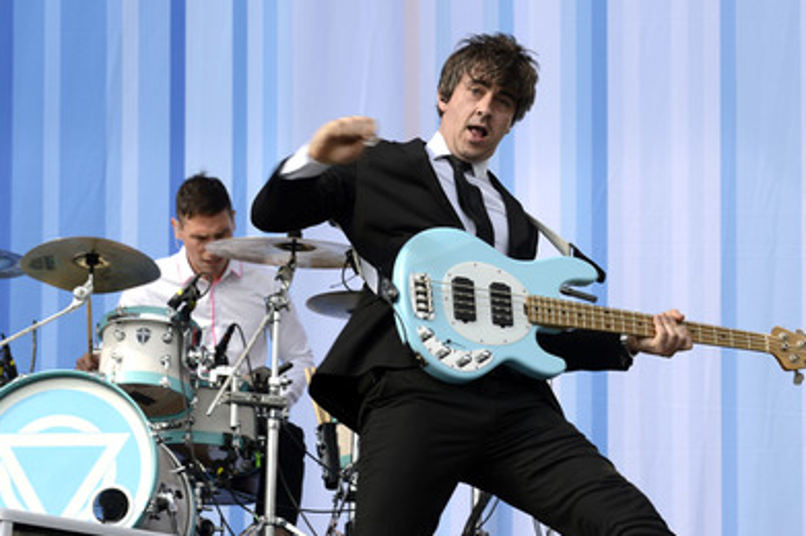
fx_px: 2841
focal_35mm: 127
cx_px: 438
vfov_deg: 10.8
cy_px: 289
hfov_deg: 16.1
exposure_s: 1/400
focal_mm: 110
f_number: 7.1
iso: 160
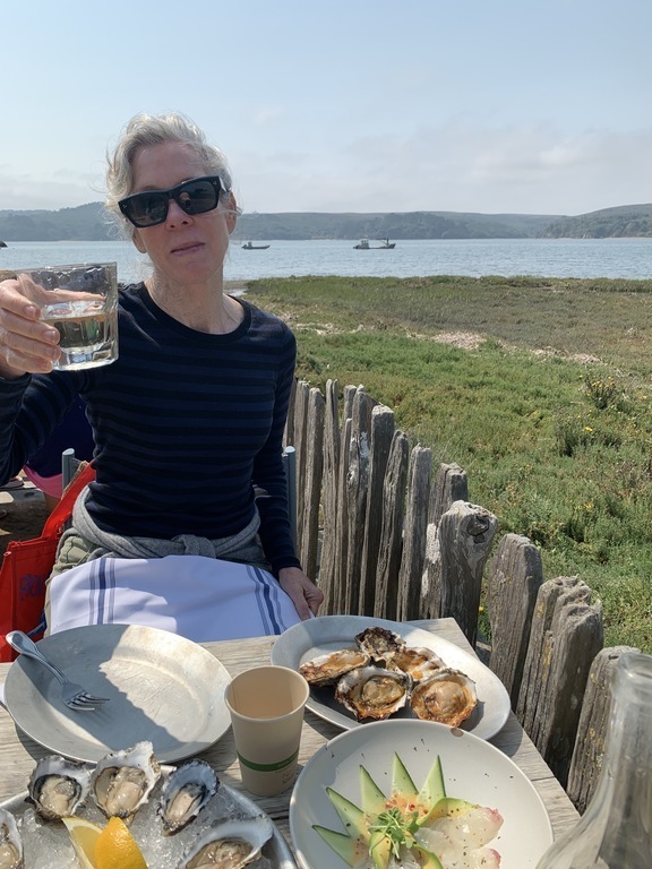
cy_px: 434
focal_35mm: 26
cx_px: 326
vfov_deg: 67.3
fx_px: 653
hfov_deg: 53.1
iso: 25
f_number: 1.8
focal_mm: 4.25
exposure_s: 1/2833
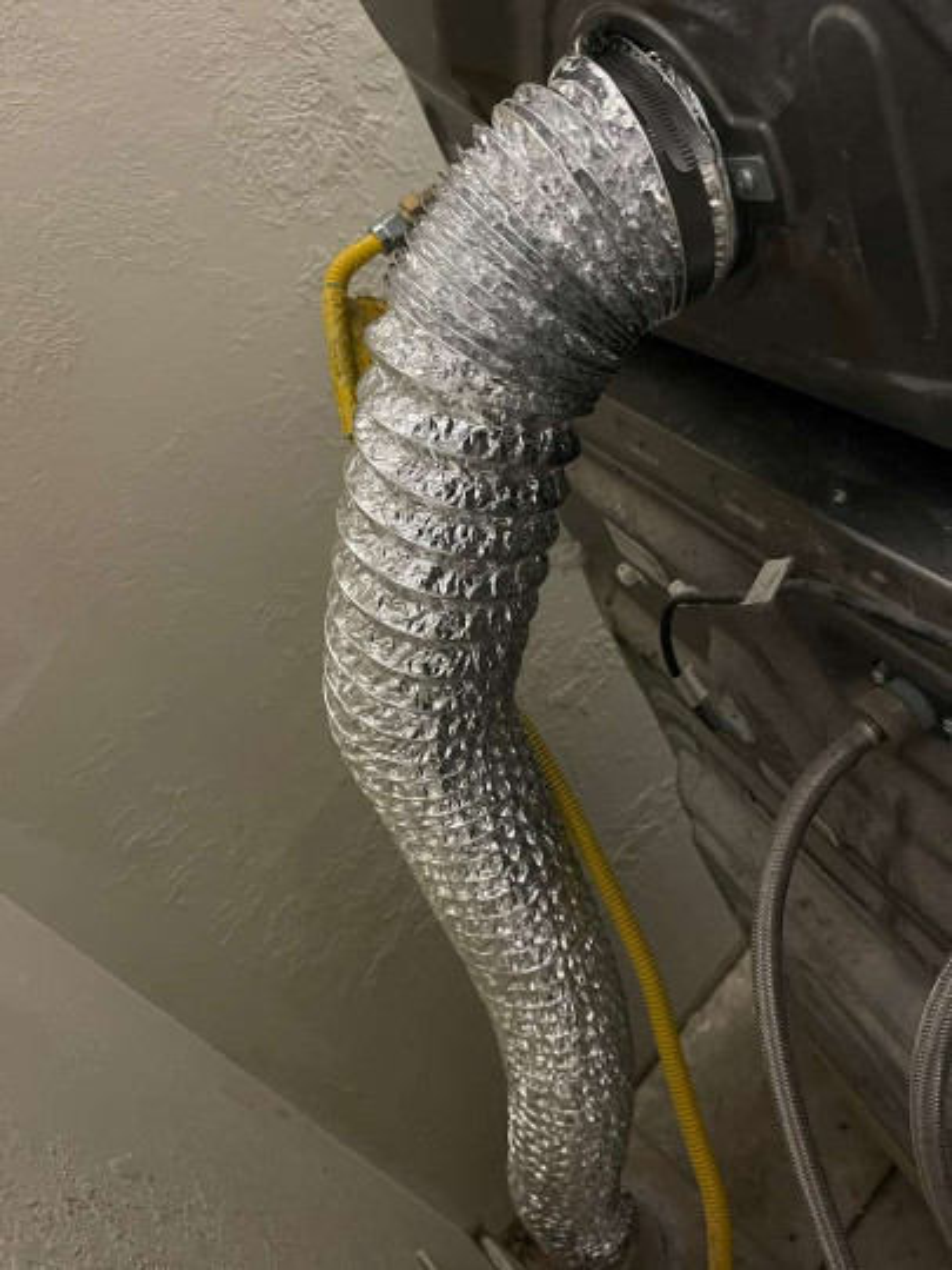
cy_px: 635
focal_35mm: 29
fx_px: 1063
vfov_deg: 61.7
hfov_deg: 48.2
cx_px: 476
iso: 20
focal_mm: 4
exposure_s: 1/695
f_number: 1.8
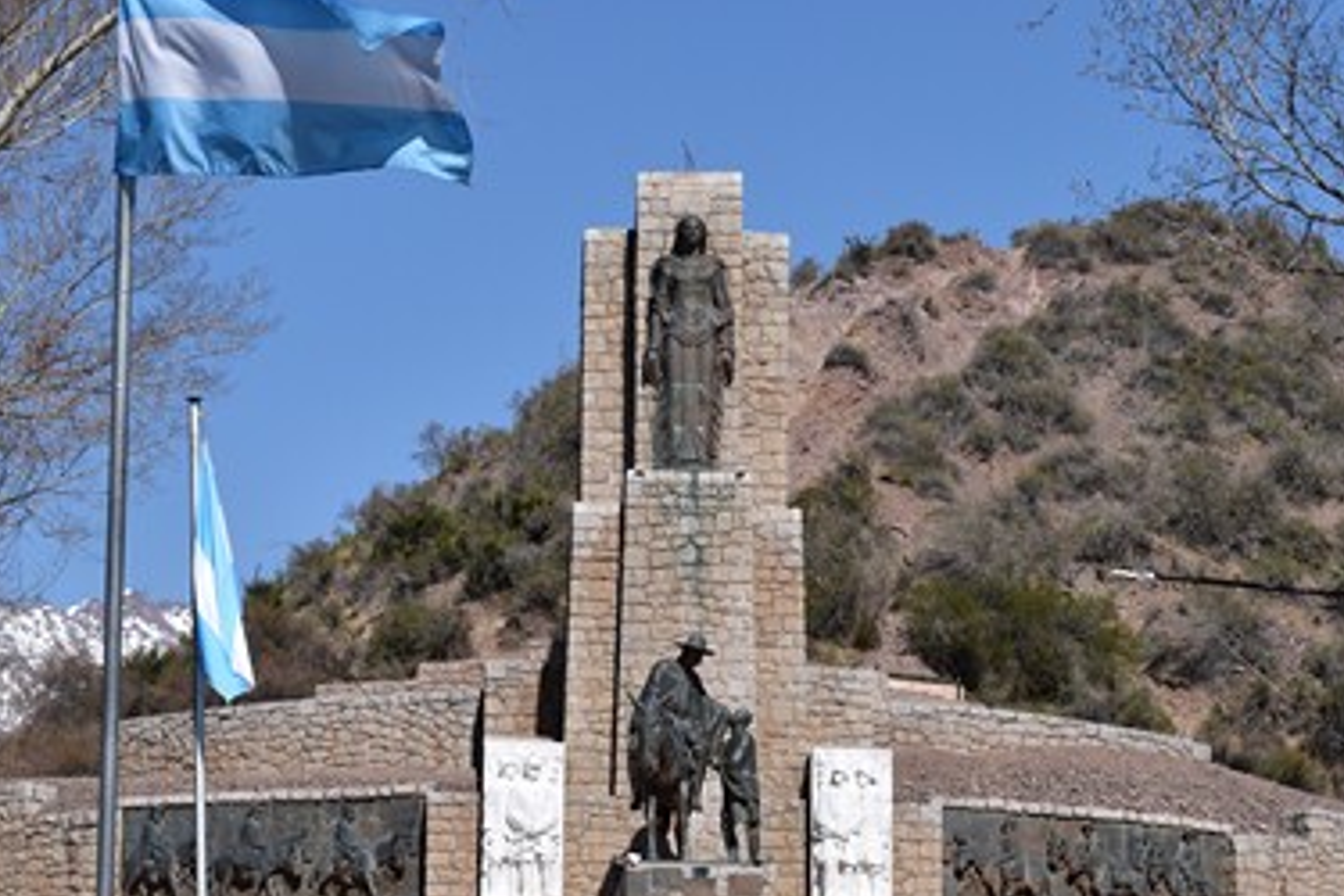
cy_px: 726
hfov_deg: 16.7
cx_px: 670
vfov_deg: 11.1
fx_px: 4592
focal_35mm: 123
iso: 100
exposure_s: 1/400
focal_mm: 48
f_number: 10
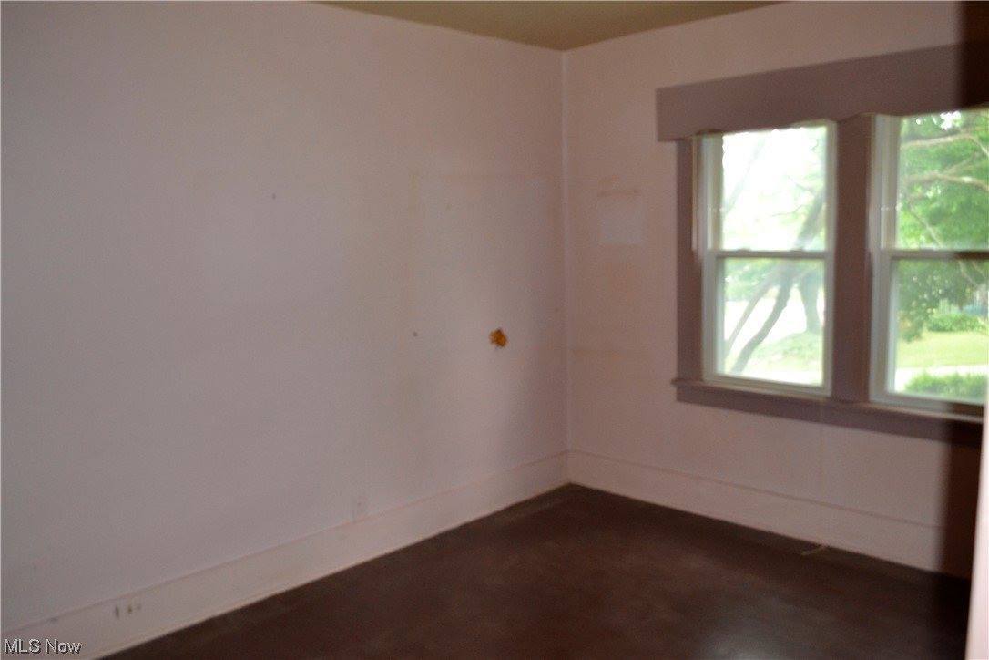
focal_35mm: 27
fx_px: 742
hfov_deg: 67.4
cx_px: 494
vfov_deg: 47.9
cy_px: 330
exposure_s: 1/60
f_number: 3.5
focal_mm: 18
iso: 1800
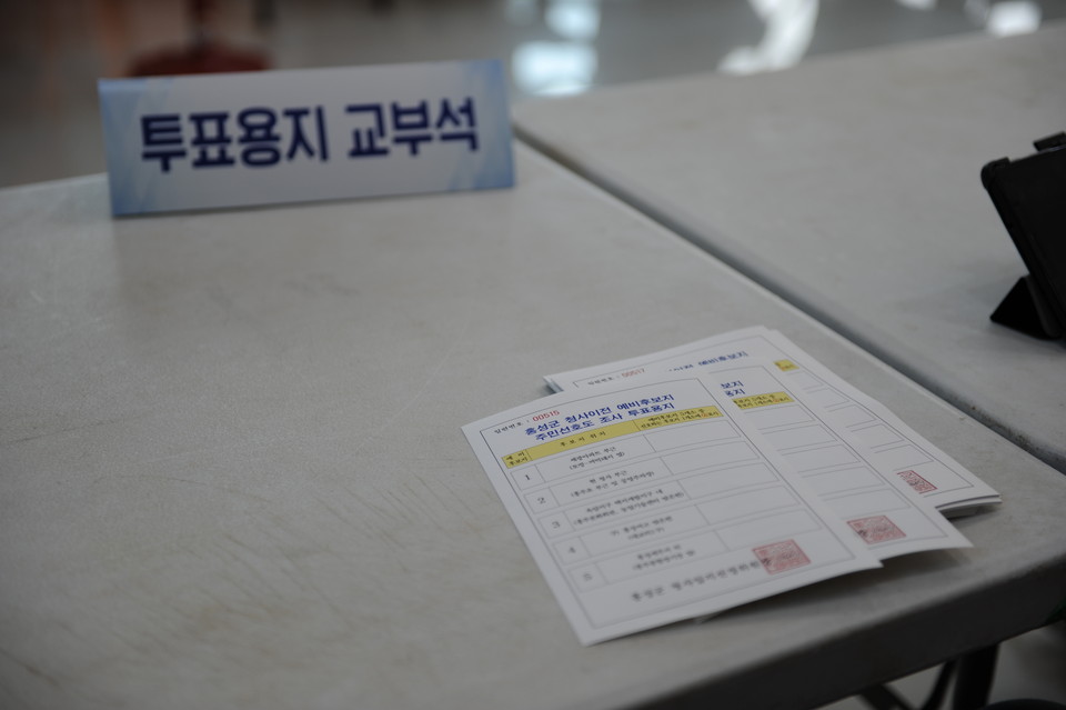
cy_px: 355
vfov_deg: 24.6
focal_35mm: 55
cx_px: 533
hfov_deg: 36.3
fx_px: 1628
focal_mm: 55
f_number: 2.8
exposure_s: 1/125
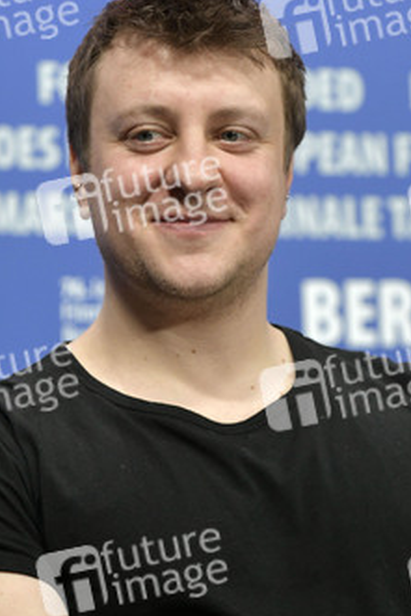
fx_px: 2891
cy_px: 294
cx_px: 187
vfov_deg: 12.2
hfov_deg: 8.1
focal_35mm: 169
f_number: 5.6
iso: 1600
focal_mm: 140
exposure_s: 1/200
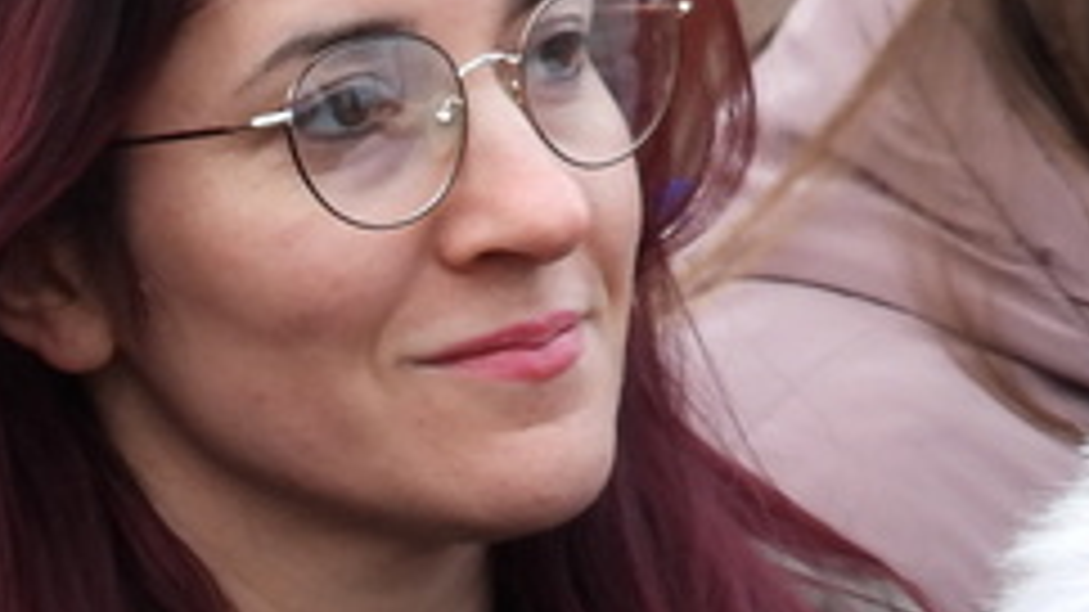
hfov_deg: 6.5
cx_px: -950
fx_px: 9354
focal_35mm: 324
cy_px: 1143
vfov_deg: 3.7
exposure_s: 1/40
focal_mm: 10.7
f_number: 3.5
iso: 100
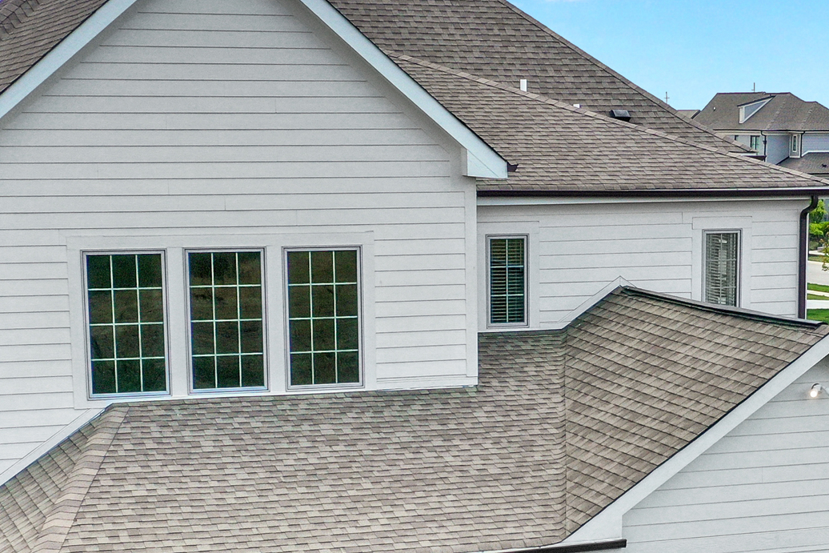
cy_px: 544
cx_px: 561
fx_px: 1911
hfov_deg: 24.3
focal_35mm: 83
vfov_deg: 16.2
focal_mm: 10.26
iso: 100
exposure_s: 1/320
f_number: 5.6
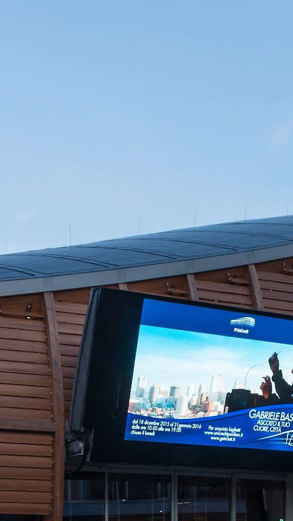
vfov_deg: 26.7
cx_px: 103
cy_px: 336
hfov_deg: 15.3
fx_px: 1090
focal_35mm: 79
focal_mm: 18
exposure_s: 1/60
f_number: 8
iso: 250
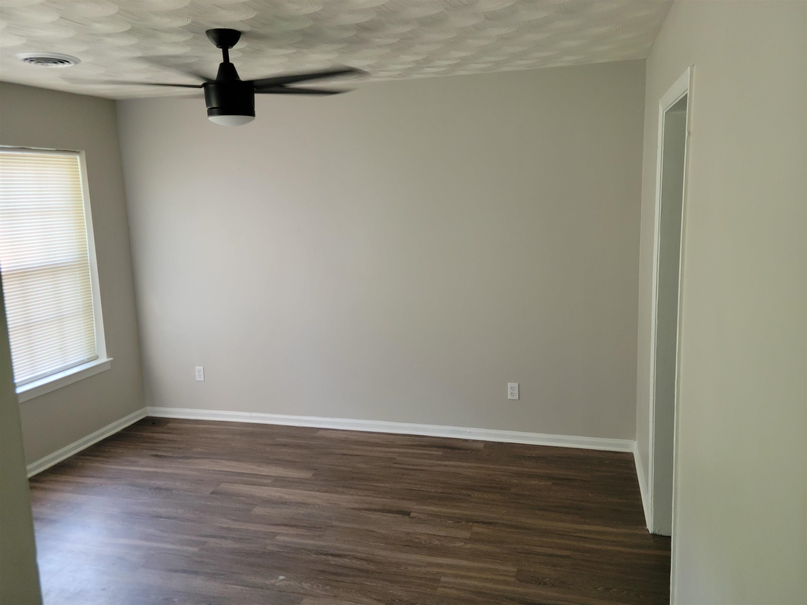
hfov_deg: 63.4
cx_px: 404
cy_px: 302
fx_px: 653
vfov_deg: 49.7
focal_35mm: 28
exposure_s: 1/40
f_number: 2
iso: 200
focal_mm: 5.9
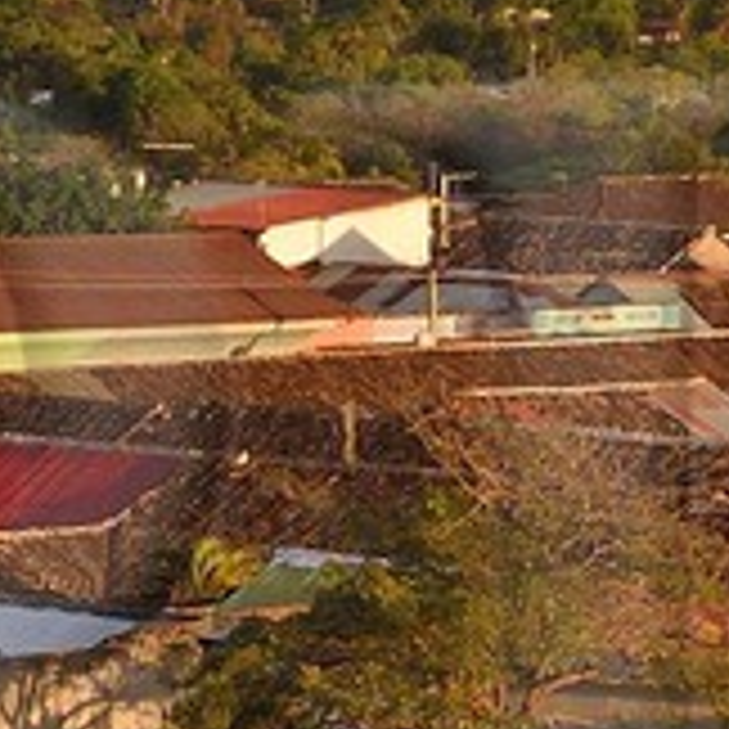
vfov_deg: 6.7
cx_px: 387
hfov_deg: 6.7
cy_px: 824
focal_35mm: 260
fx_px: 6195
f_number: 9
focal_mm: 31
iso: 400
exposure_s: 1/250
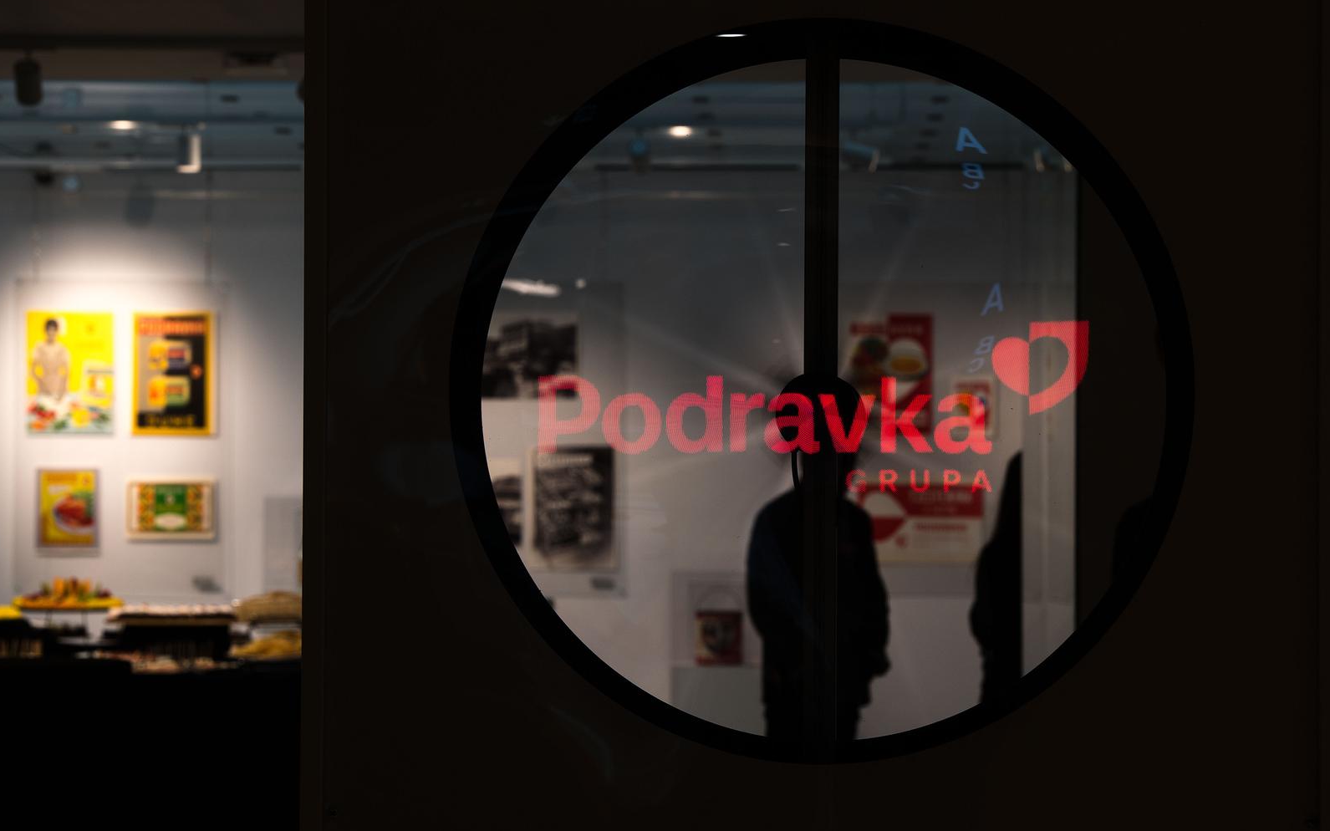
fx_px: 4458
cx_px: 665
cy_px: 419
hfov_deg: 17.0
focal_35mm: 123
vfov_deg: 10.6
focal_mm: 120
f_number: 18
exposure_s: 1/20
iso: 31
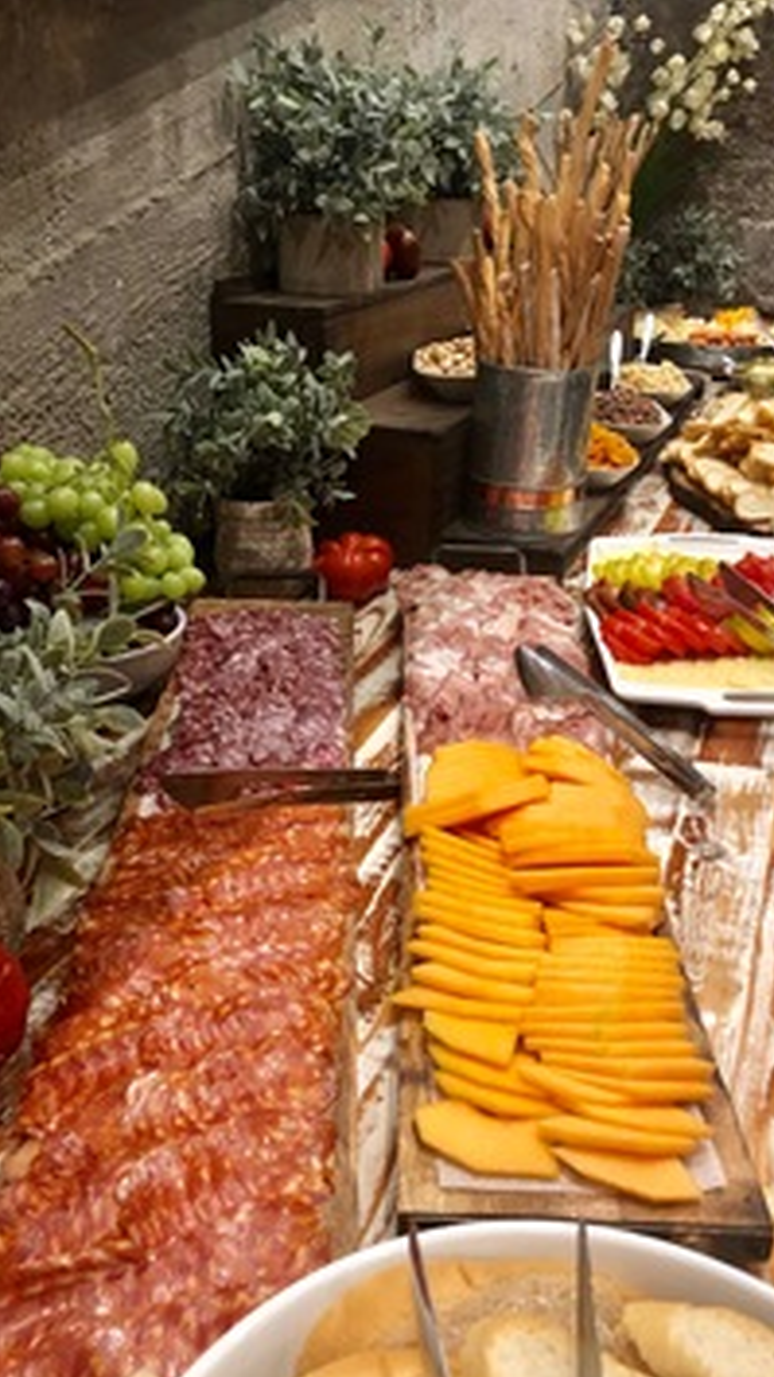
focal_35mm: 31
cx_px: 369
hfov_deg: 37.8
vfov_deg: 62.6
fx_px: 1132
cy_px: 696
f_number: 1.8
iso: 100
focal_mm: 3.99
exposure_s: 1/15
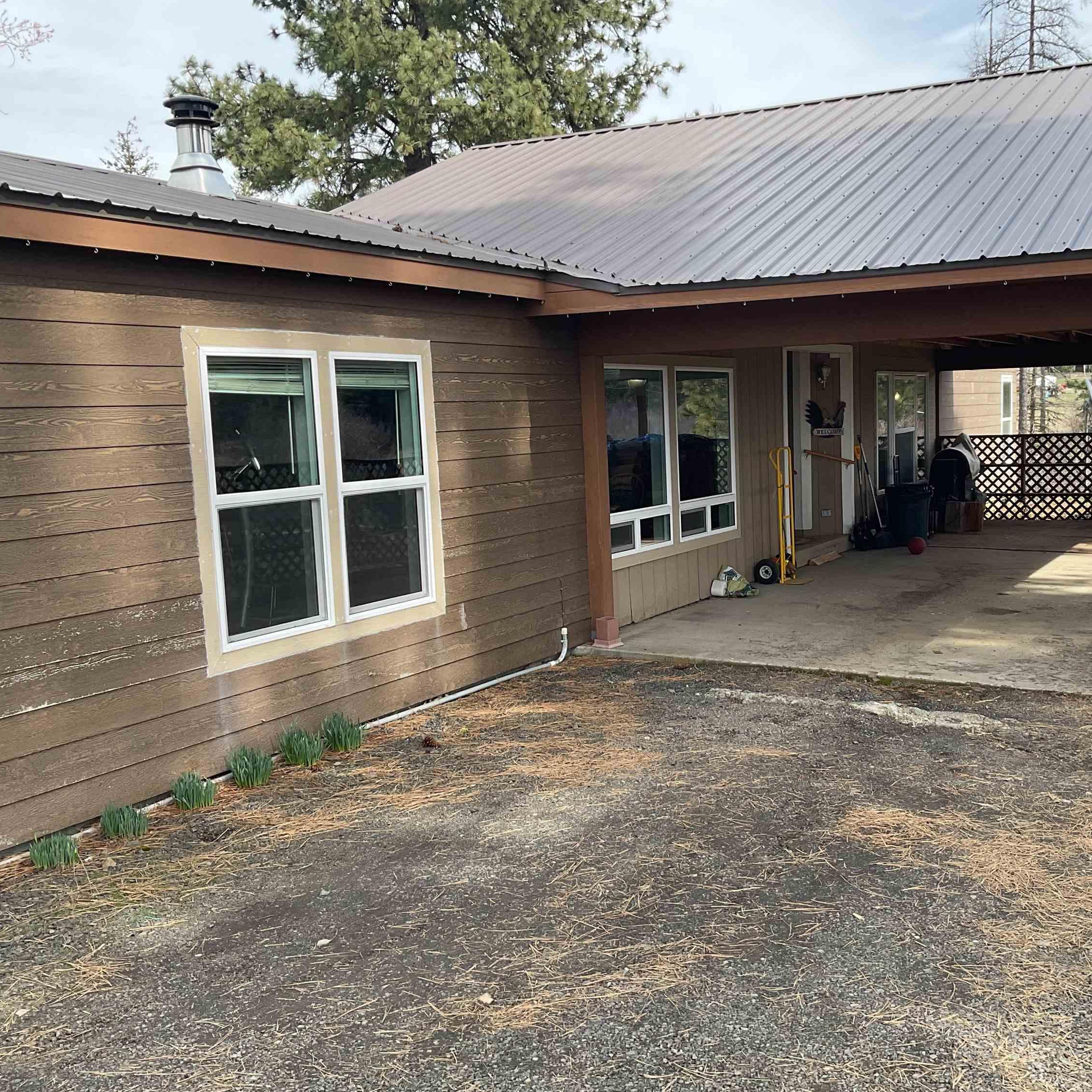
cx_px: 721
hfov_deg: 46.5
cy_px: 550
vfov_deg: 47.2
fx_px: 1249
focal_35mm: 35
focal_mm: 3
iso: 16
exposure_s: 1/586
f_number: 1.8
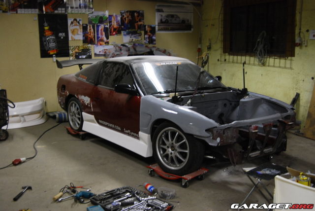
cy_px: 106
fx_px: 368
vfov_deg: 32.0
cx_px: 158
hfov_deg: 46.4
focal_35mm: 42
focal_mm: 28
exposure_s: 1/15
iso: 800
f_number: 4.5
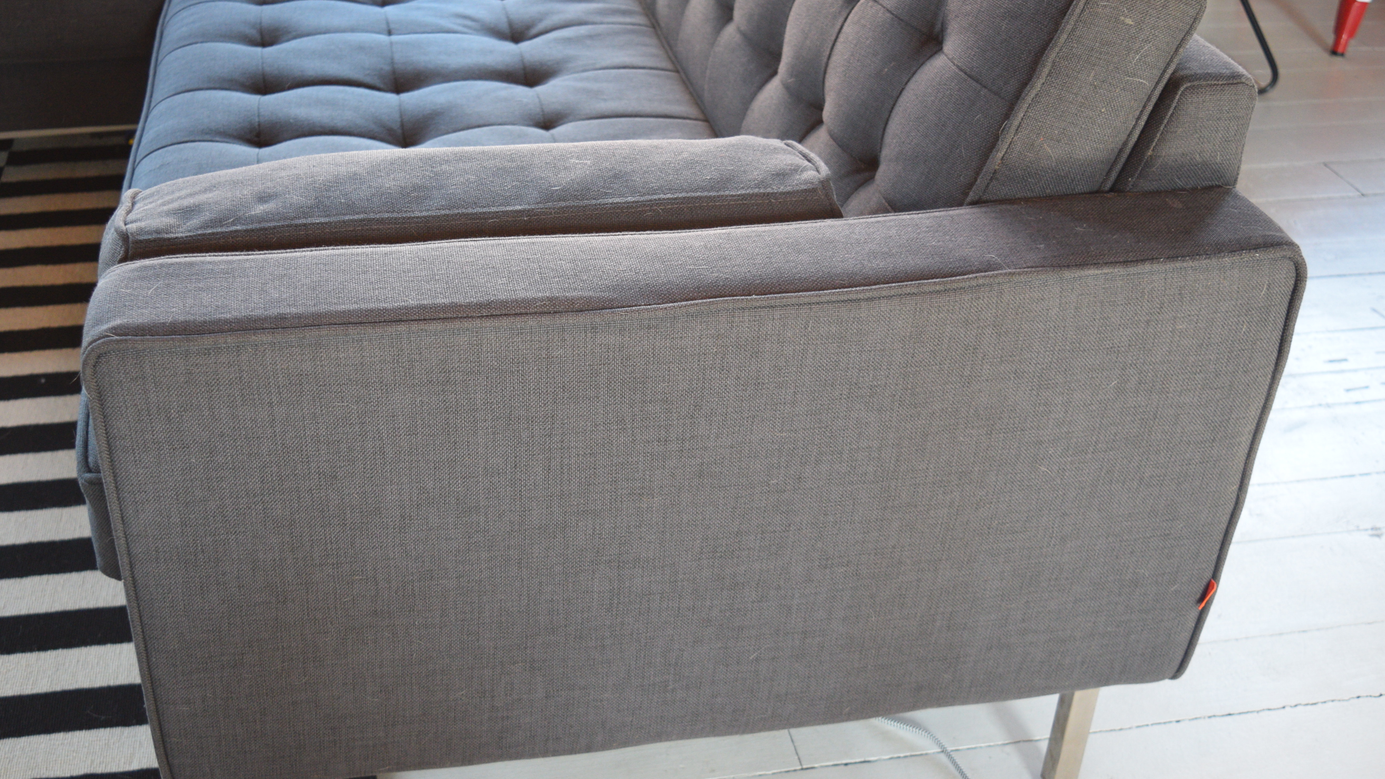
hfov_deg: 47.2
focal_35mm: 43
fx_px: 1579
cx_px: 598
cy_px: 390
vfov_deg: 27.7
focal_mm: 24
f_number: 4
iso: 1000
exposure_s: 1/60
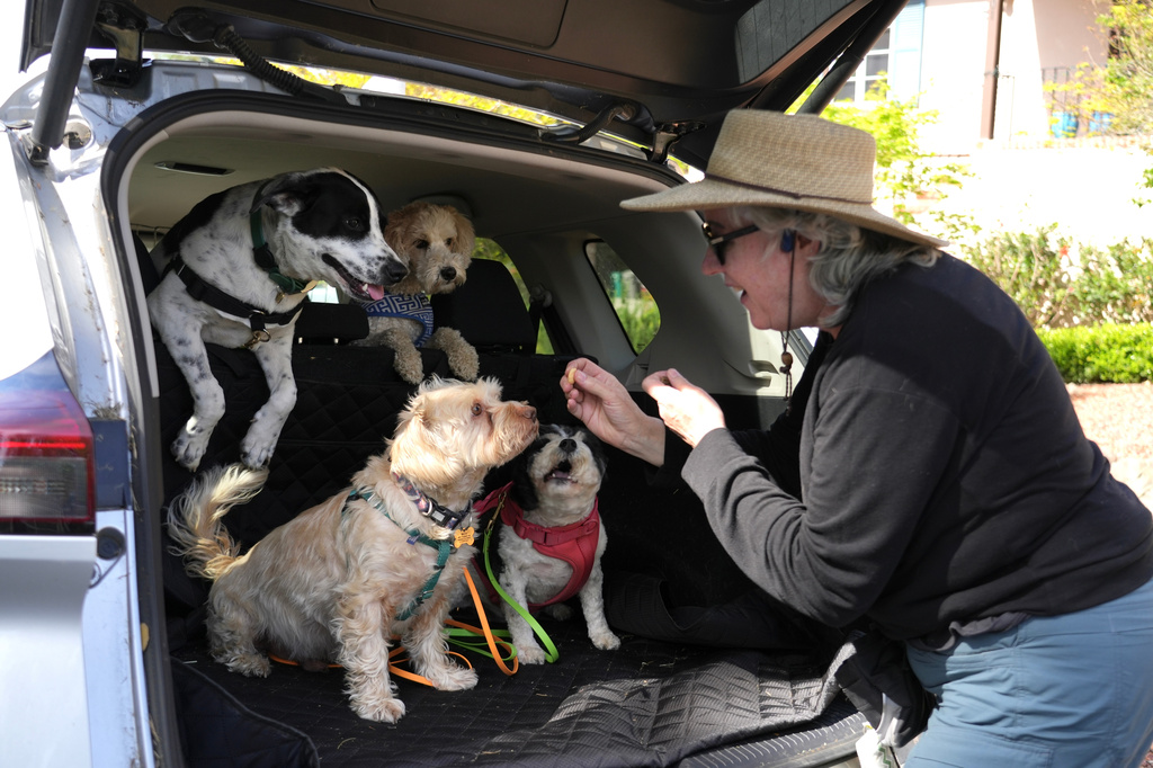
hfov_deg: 53.1
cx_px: 576
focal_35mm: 36
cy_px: 384
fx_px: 1153
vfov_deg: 36.8
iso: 250
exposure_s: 1/500
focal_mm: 36
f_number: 4
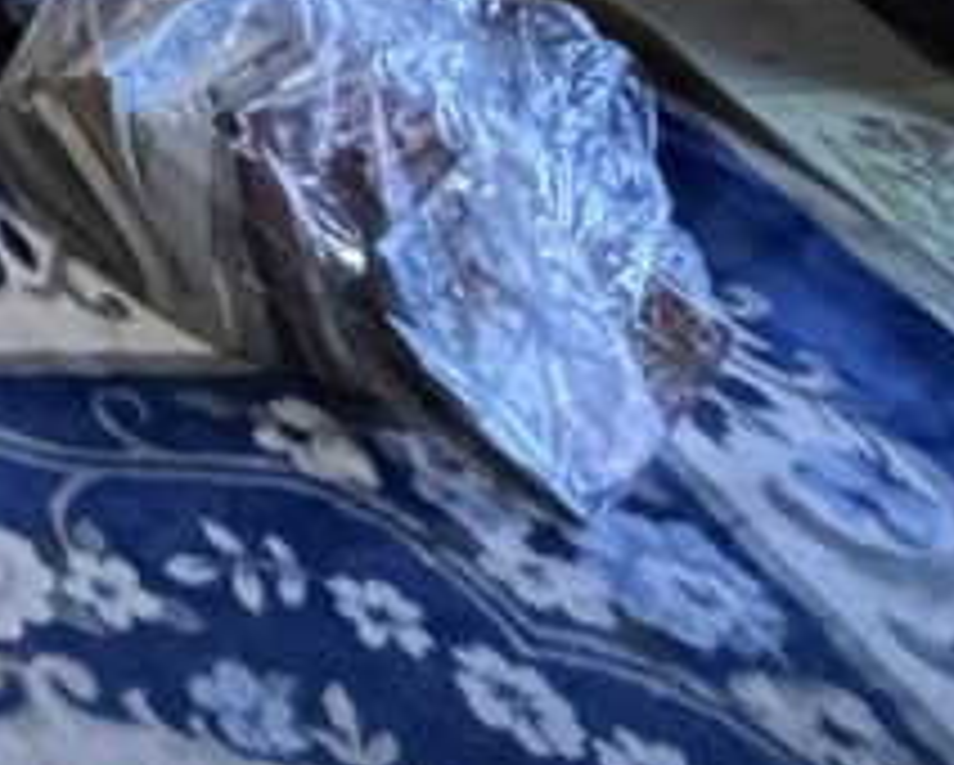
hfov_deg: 17.4
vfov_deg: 16.6
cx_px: -1084
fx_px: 1865
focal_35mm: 66
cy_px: -824
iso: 1600
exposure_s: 1/30
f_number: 2.2
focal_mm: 2.22
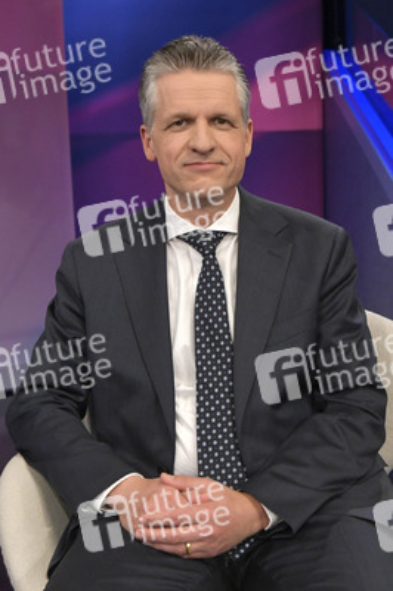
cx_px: 196
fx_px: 656
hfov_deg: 33.3
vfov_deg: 48.5
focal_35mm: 40
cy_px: 296
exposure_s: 1/250
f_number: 6.3
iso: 2500
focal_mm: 40
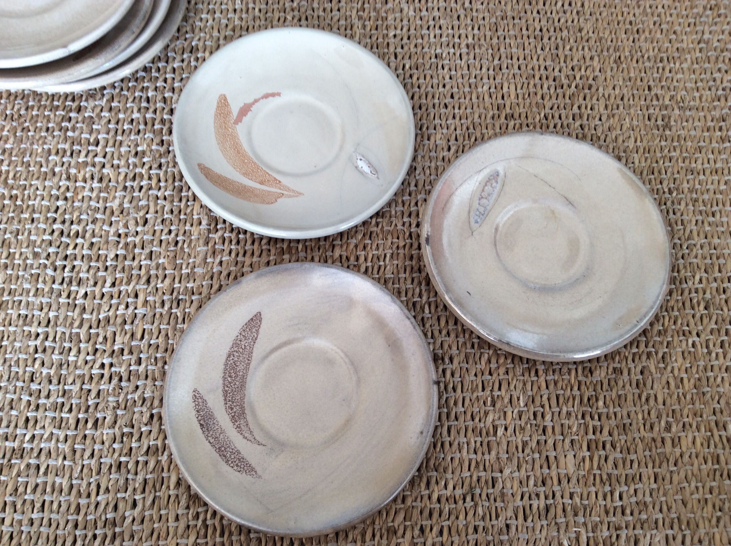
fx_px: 675
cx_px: 366
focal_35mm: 32
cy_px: 273
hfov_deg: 56.9
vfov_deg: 44.1
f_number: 2.4
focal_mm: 3.3
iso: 32
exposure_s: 1/25
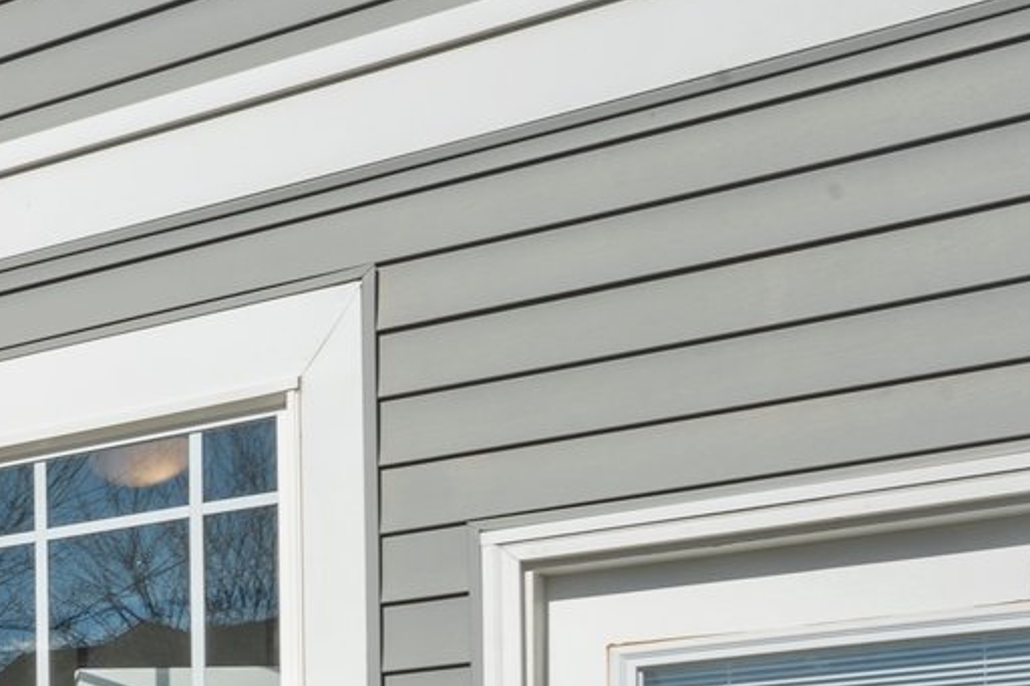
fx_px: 1945
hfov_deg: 20.0
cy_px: 1200
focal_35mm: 68
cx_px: -893
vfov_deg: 16.9
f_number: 18
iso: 100
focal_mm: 17
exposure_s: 1/100
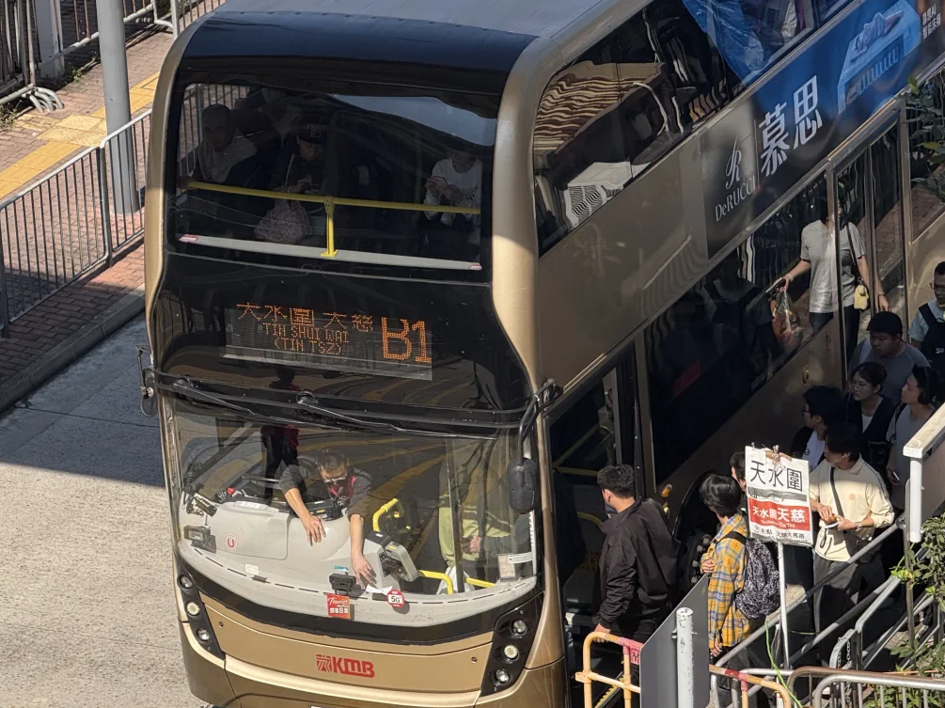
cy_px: 357
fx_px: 4694
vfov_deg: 8.6
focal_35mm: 172
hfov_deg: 11.5
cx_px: 543
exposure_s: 1/1227
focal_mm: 15.66
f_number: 2.8
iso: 64
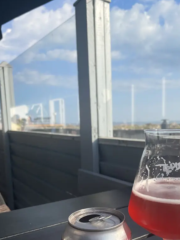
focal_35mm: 35
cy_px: 158
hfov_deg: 40.4
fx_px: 243
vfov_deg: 51.7
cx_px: 113
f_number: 1.6
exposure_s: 1/3509
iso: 32
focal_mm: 4.2
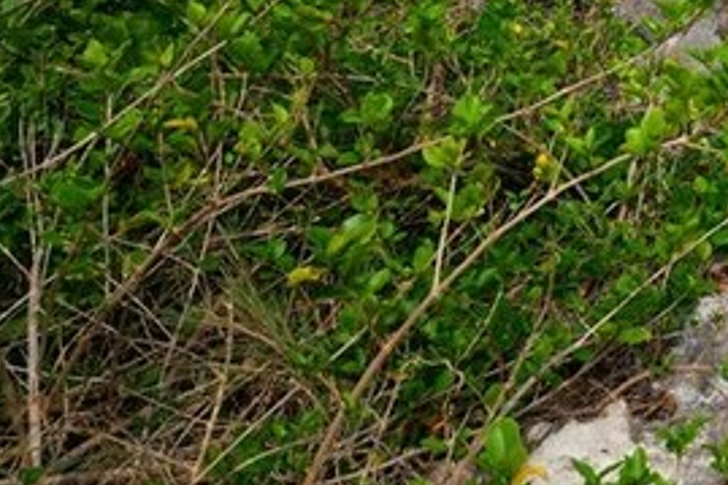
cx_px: 1066
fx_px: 1213
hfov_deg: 25.7
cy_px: -171
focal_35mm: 60
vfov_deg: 20.4
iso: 160
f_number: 8
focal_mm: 19
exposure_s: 1/500
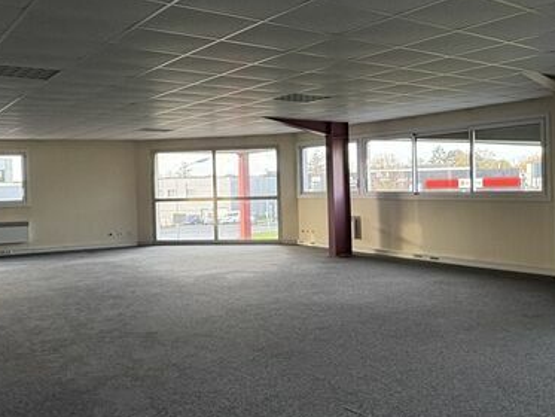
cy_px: 186
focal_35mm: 36
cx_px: 384
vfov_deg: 39.6
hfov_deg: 50.1
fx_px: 577
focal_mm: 2.22
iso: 250
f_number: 2.2
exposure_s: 1/90
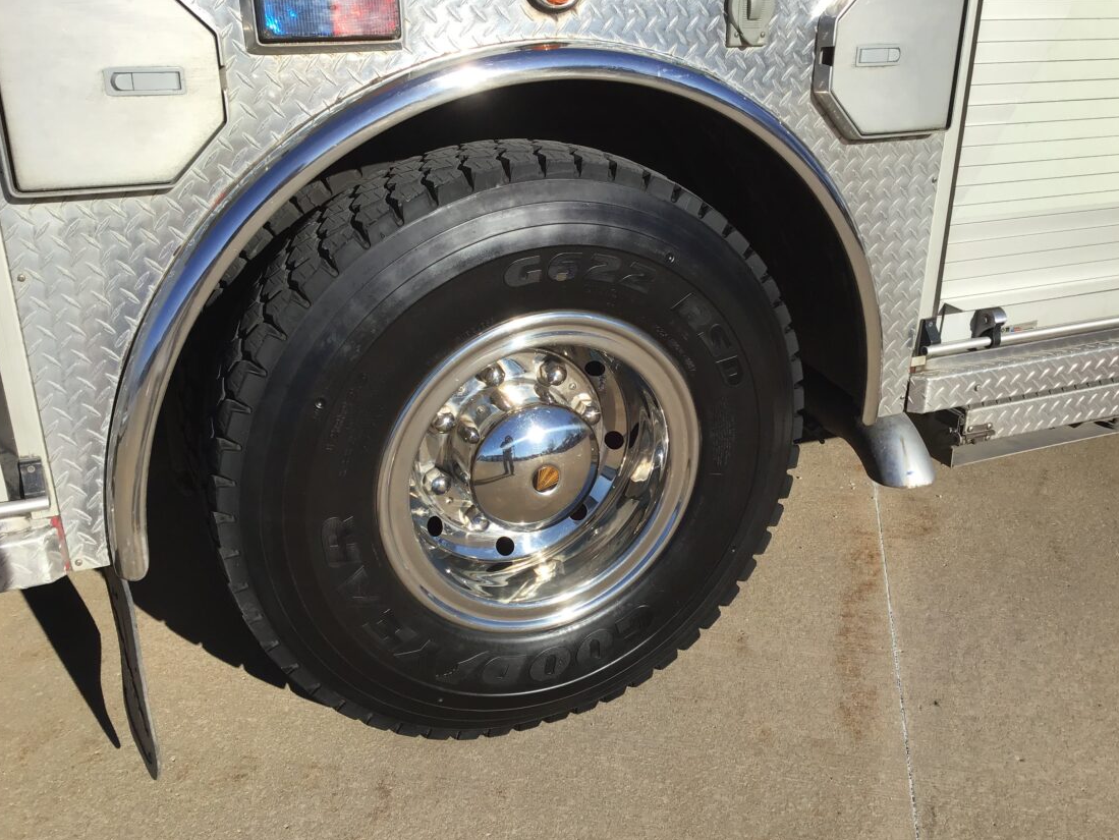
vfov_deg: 43.0
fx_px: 1067
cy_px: 429
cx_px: 567
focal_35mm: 33
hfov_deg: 55.3
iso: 25
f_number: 2.4
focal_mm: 3.3
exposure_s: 1/1431
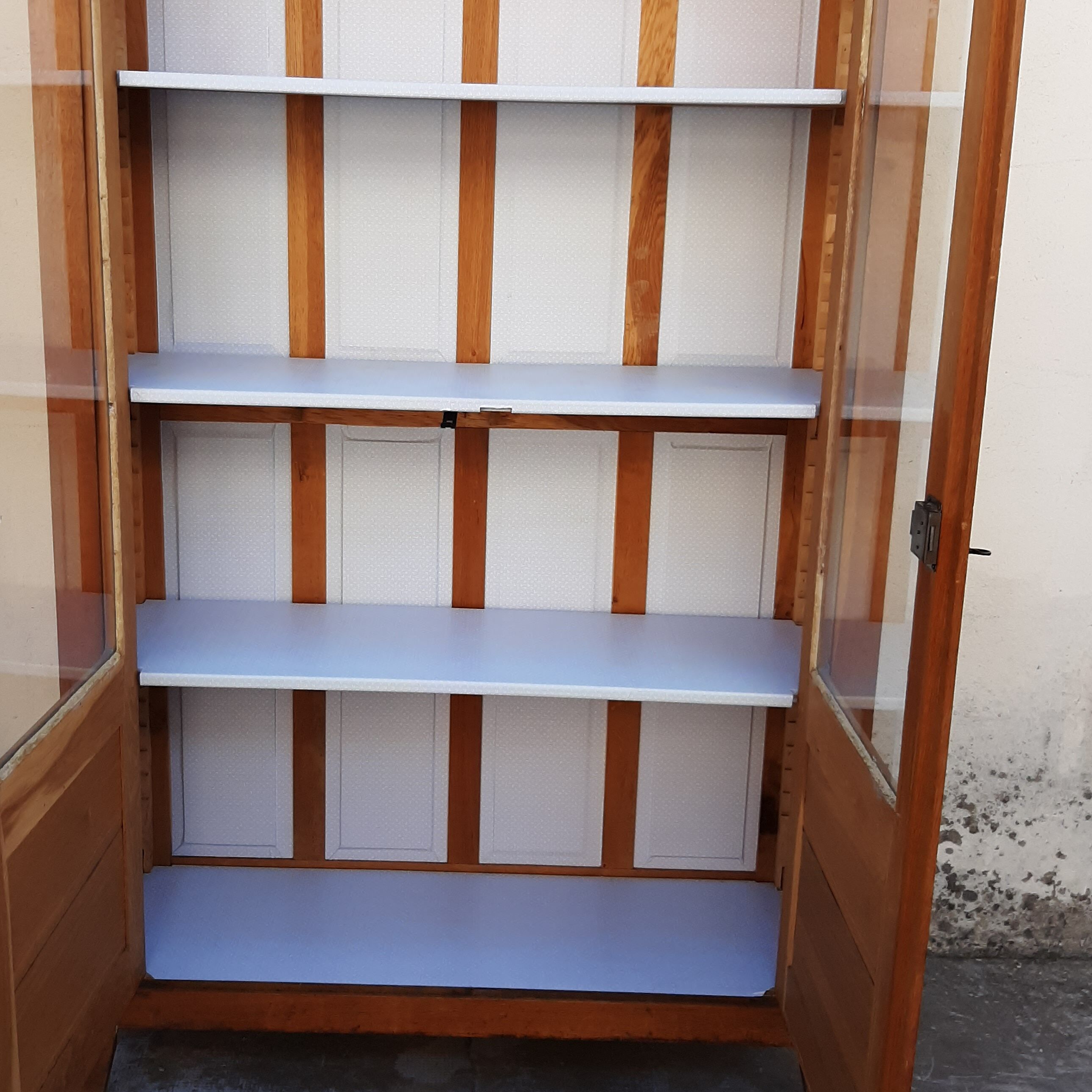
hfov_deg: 45.9
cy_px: 462
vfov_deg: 45.9
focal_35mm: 36
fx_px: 1285
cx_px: 471
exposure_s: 1/822
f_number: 1.7
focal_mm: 3.93
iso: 40
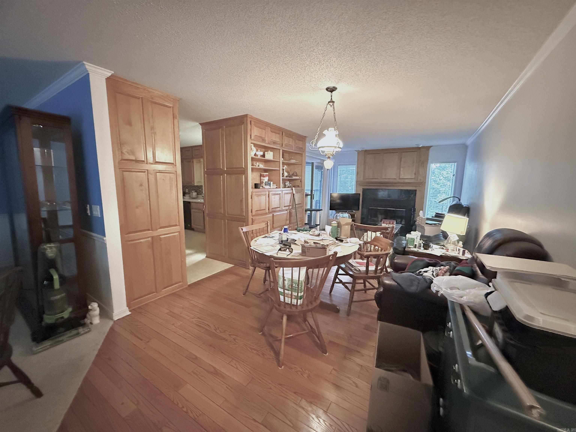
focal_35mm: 14
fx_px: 233
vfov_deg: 85.7
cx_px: 288
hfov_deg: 102.1
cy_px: 216
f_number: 2.2
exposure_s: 1/40
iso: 1250
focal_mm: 2.22
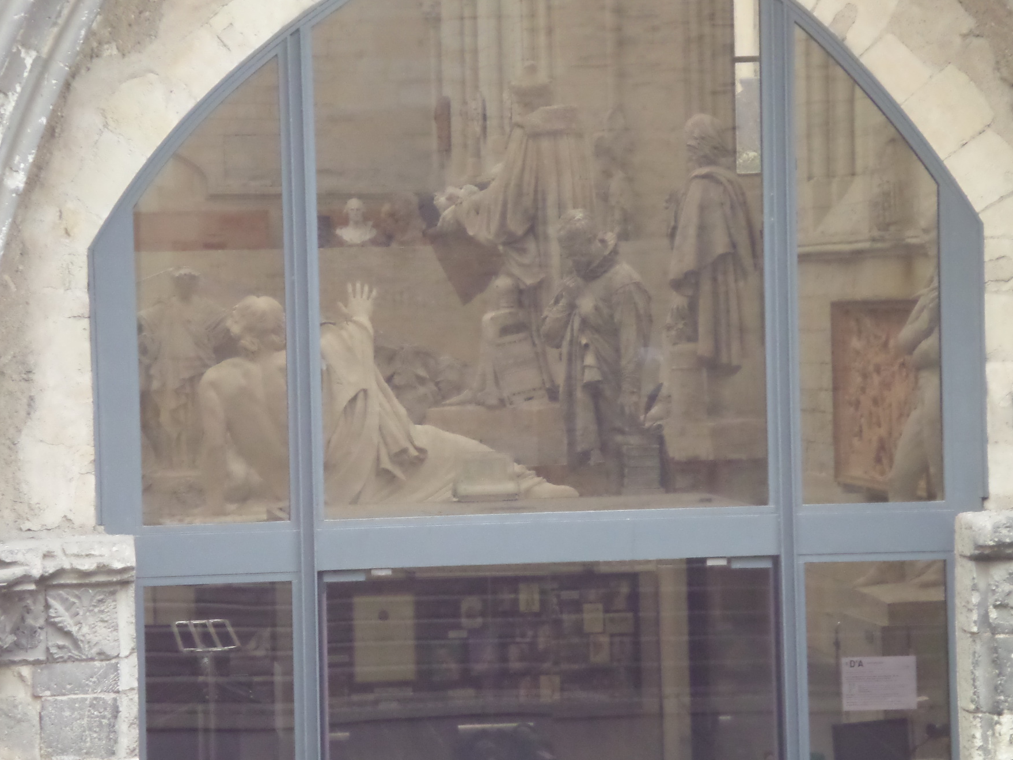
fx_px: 4126
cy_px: 403
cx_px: 490
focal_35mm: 141
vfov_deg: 10.5
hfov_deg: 14.0
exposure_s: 1/60
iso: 480
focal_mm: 22.5
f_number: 6.3
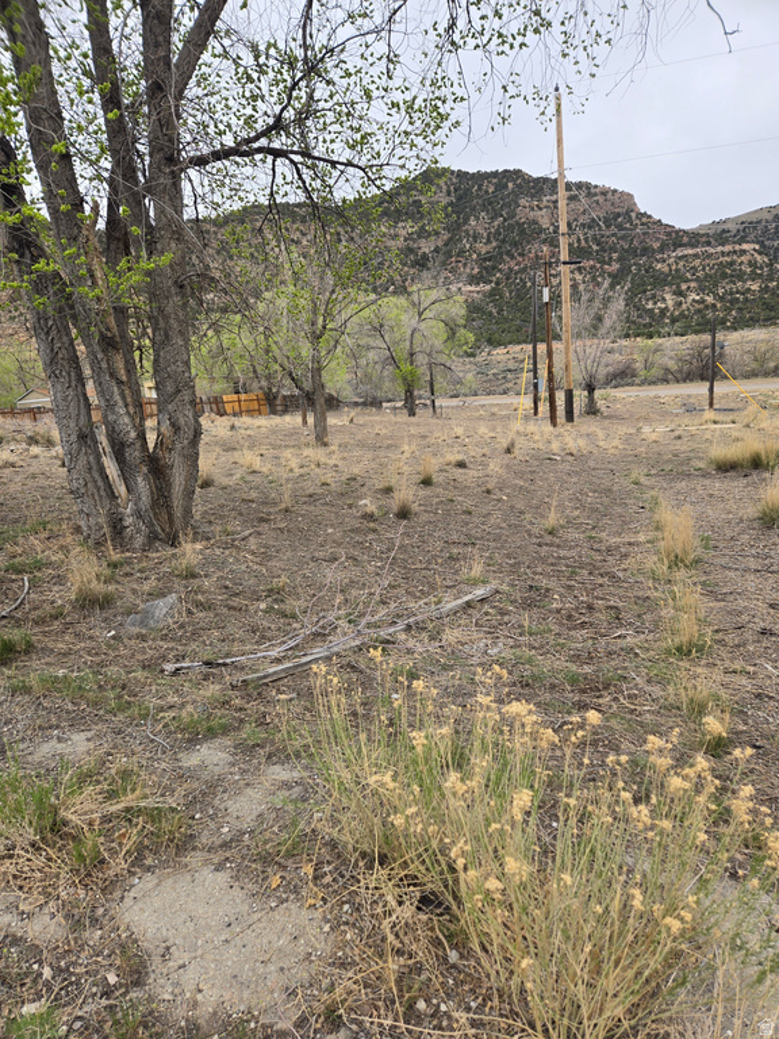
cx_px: 390
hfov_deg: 58.9
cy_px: 520
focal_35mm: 23
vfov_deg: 73.9
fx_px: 690
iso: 25
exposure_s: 1/652
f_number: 1.8
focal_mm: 5.4
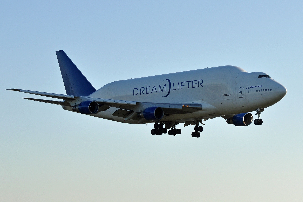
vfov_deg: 12.2
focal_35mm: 112
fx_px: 947
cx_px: 152
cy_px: 101
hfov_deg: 18.2
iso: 250
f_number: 6.3
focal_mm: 75
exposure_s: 1/1250
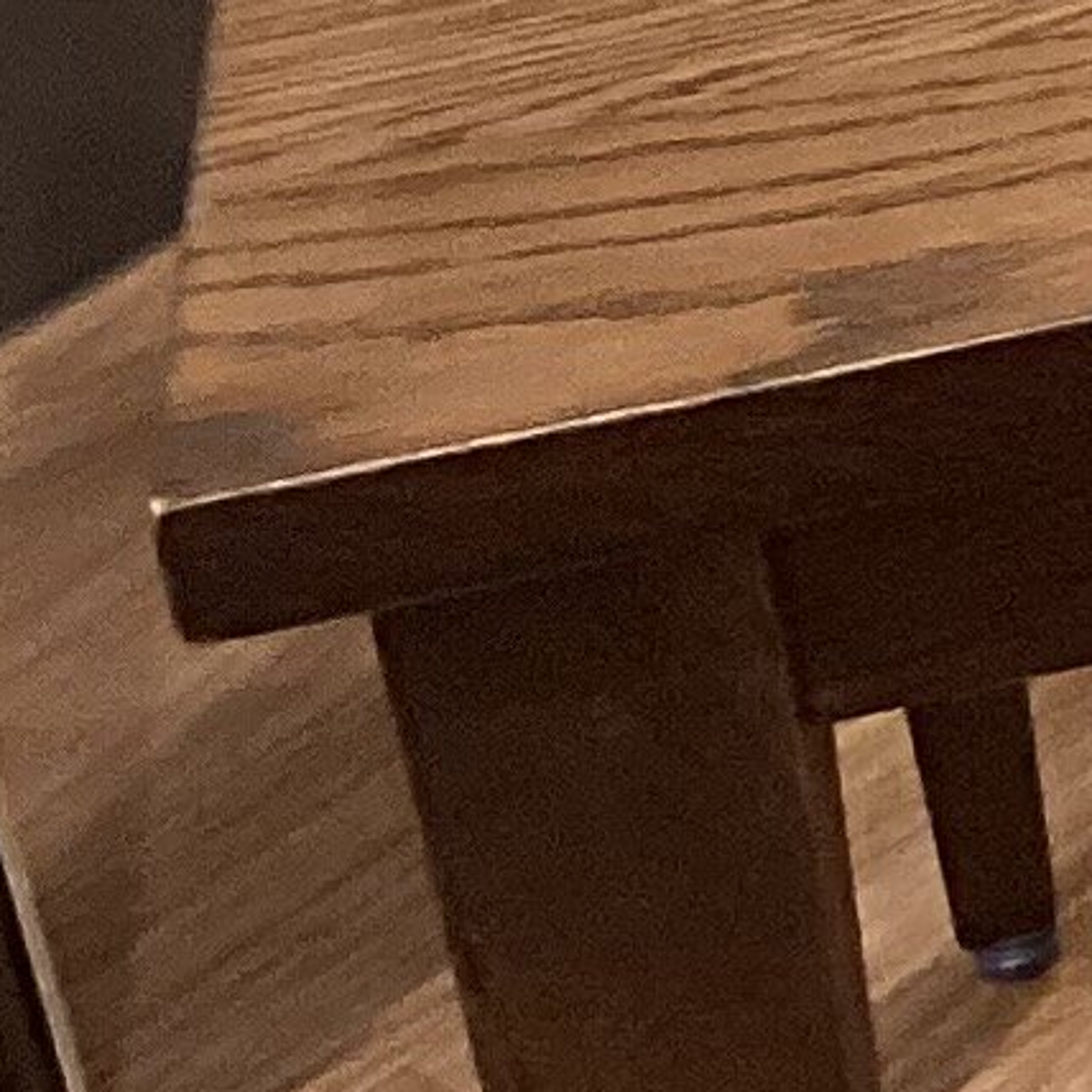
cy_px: -1452
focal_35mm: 209
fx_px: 7459
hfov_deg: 6.9
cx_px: 3993
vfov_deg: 7.8
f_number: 2.4
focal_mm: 3.3
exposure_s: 1/60
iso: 160
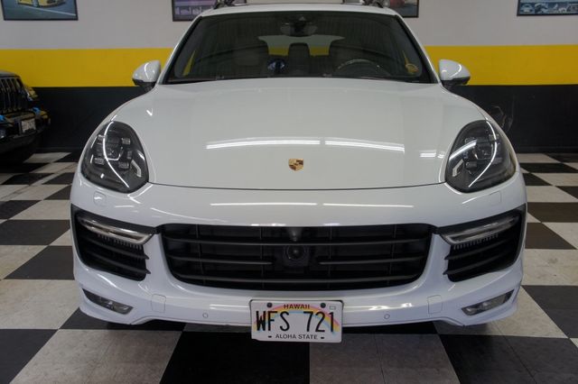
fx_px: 530
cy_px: 192
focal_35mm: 33
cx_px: 289
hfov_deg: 57.2
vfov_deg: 39.9
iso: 200
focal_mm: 22
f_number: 4.5
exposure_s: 1/50
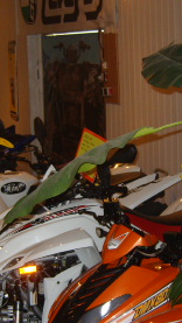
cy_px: 191
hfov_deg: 13.8
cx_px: 94
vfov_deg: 24.1
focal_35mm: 88
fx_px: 754
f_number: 2.8
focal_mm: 7.4
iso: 122
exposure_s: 1/30
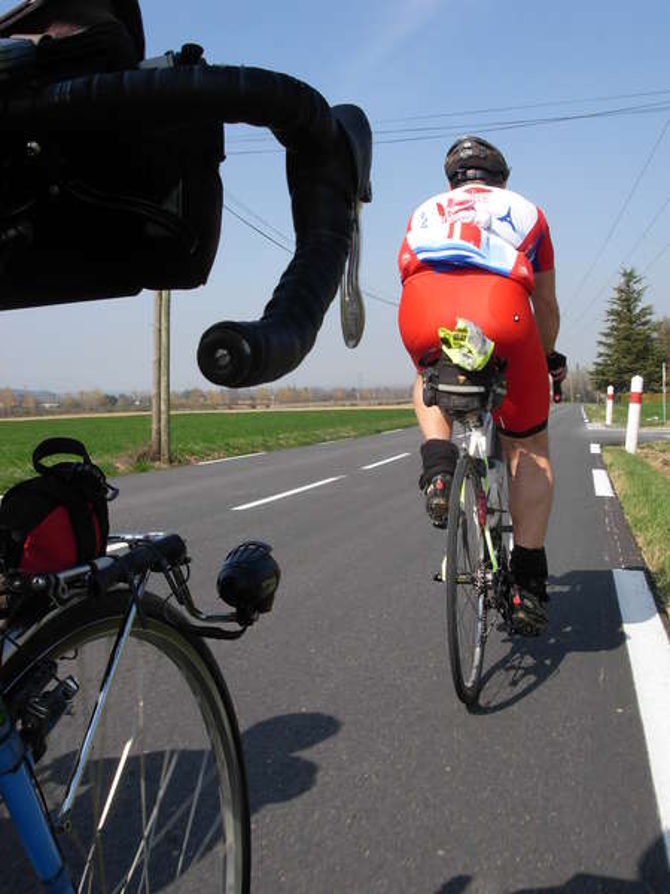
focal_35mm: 38
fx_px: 981
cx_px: 335
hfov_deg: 37.7
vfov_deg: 49.0
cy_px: 447
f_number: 4.9
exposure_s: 1/497
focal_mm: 6.3
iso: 79
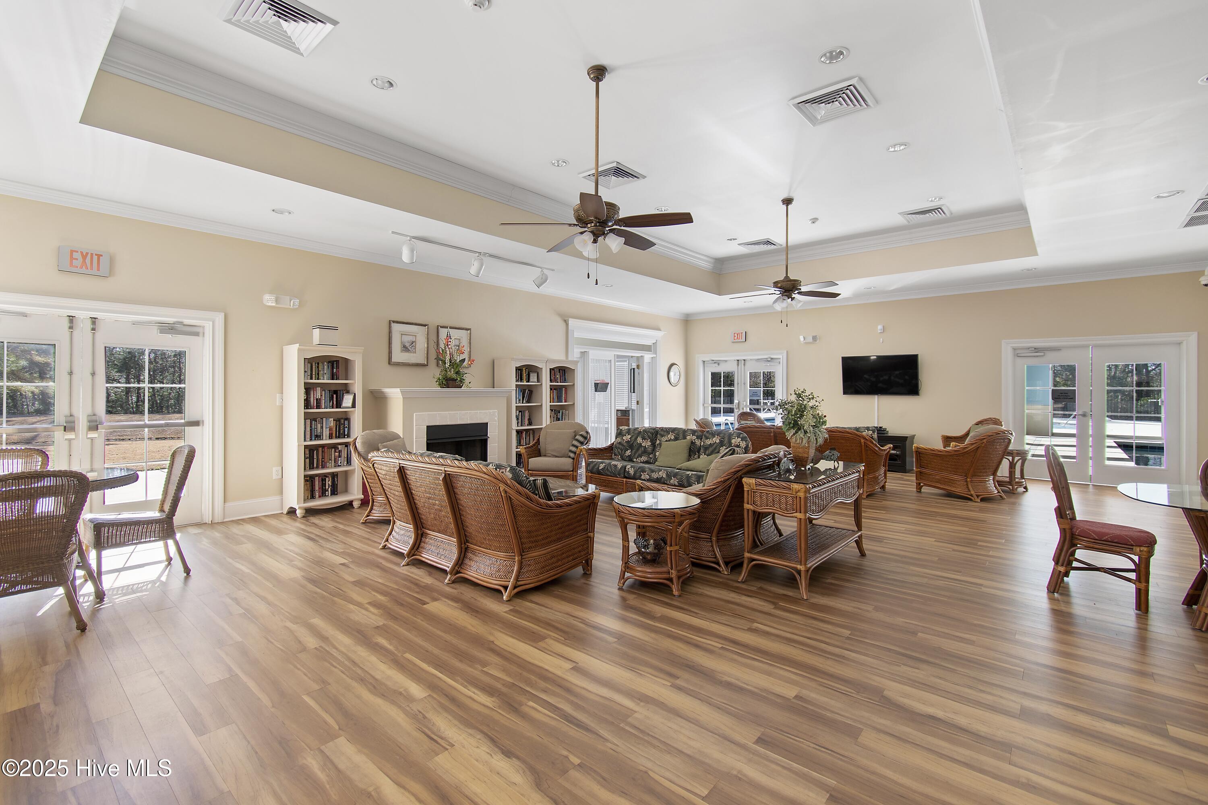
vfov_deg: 77.3
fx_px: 503
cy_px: 402
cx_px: 604
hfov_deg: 100.4
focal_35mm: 15
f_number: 4.5
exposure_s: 1/15
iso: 100
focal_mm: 10
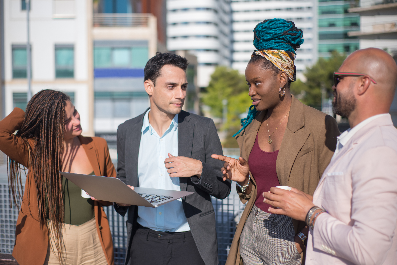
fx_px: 552
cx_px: 198
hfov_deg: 39.6
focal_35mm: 50
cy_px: 132
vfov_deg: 27.0
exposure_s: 1/4000
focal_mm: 50
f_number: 2.5
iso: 160
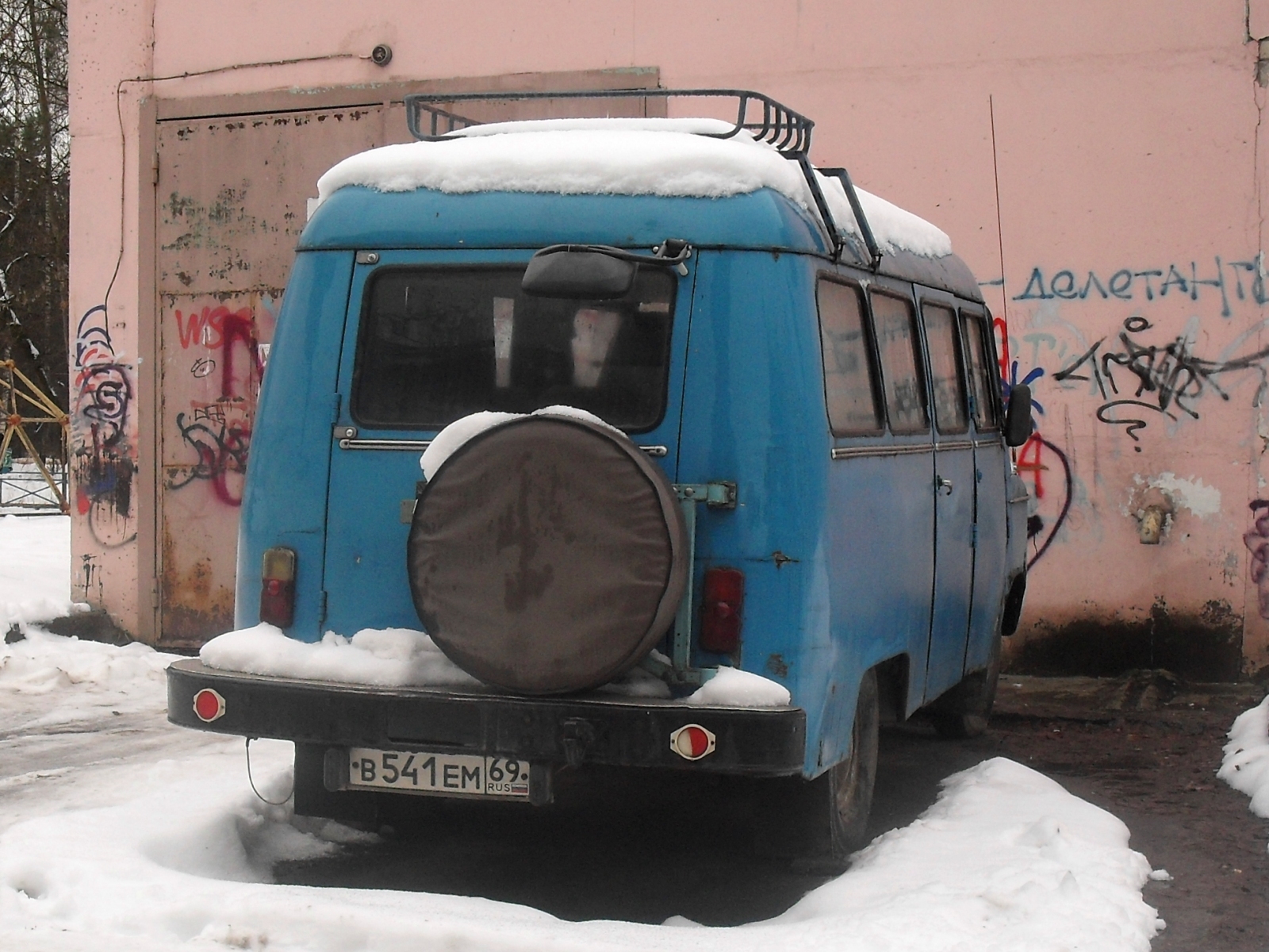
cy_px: 476
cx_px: 634
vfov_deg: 29.7
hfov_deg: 38.9
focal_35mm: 49
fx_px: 1796
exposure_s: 1/125
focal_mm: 8.1
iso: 80
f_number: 3.1
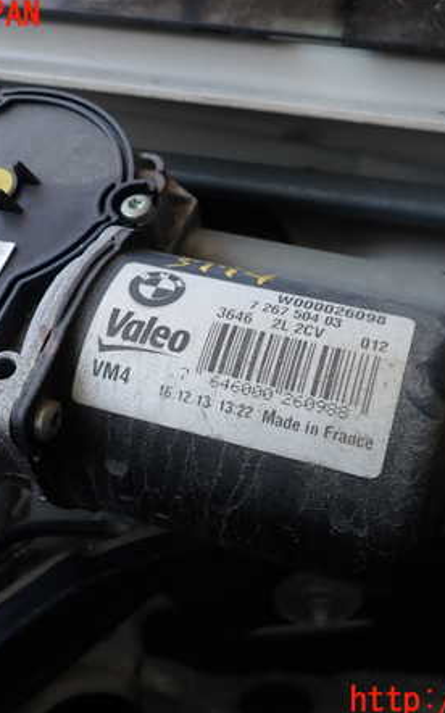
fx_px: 699
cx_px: 231
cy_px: 358
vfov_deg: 54.0
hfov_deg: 35.3
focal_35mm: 36
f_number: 2.8
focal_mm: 4.5
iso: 100
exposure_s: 1/125
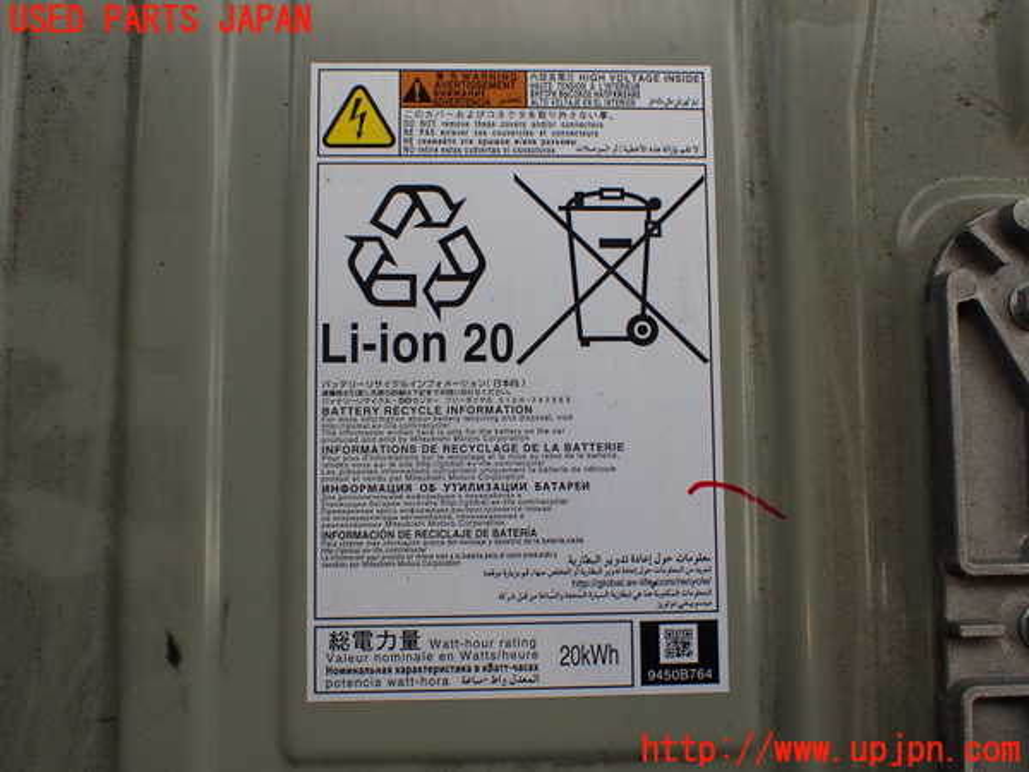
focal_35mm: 30
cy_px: 386
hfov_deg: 60.0
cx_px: 514
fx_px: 892
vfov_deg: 46.8
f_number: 3.2
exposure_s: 1/400
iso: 100
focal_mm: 5.4
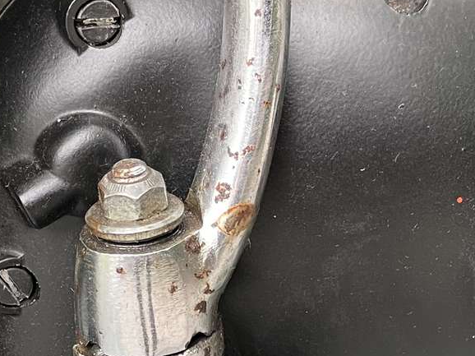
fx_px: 1234
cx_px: 153
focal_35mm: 90
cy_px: 307
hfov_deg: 21.7
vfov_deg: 16.2
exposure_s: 1/66
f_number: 1.6
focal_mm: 4.2
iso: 125
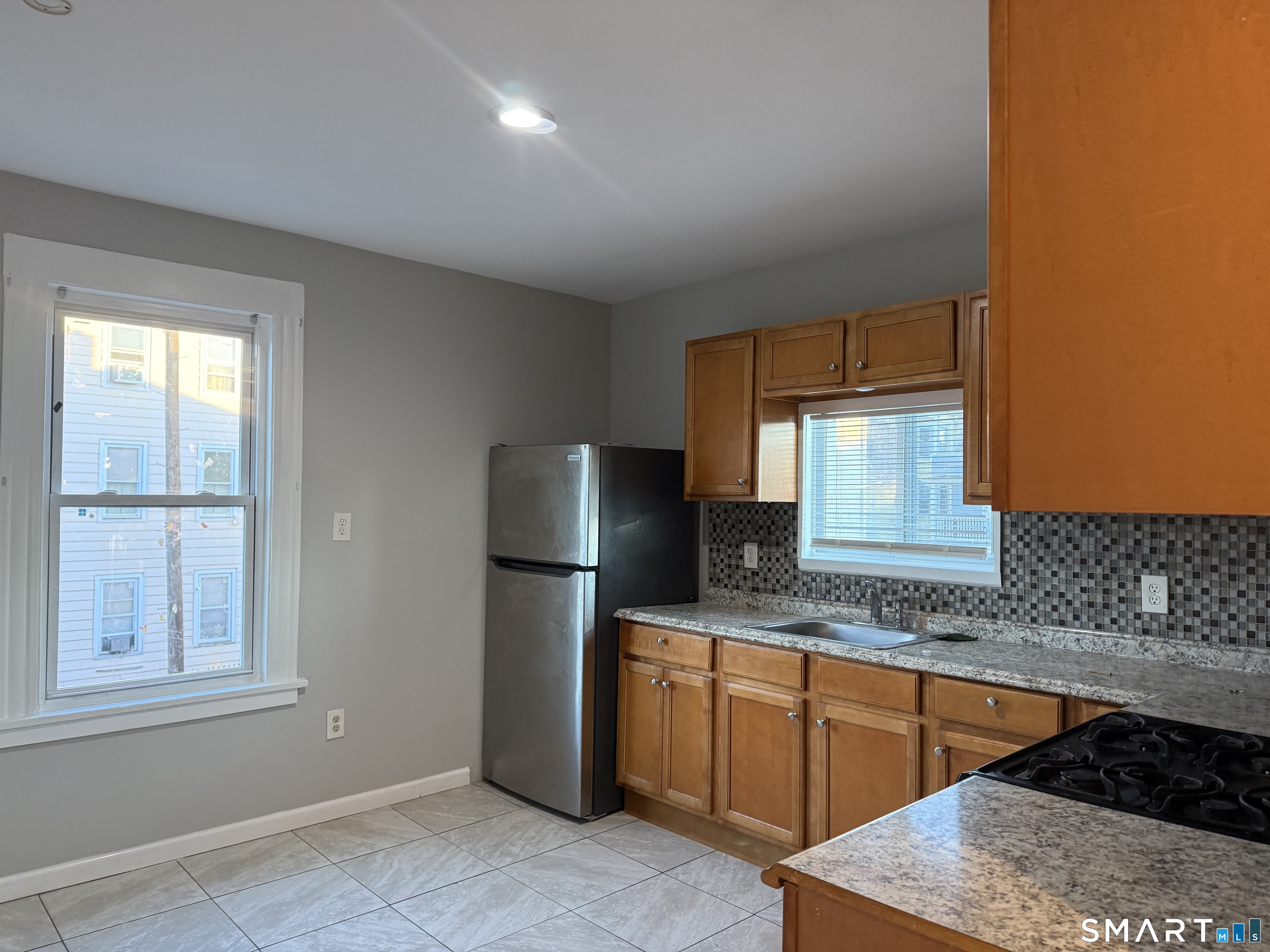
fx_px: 881
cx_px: 635
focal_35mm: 24
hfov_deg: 71.6
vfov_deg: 56.8
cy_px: 476
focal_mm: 6.76
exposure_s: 1/60
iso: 200
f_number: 1.78
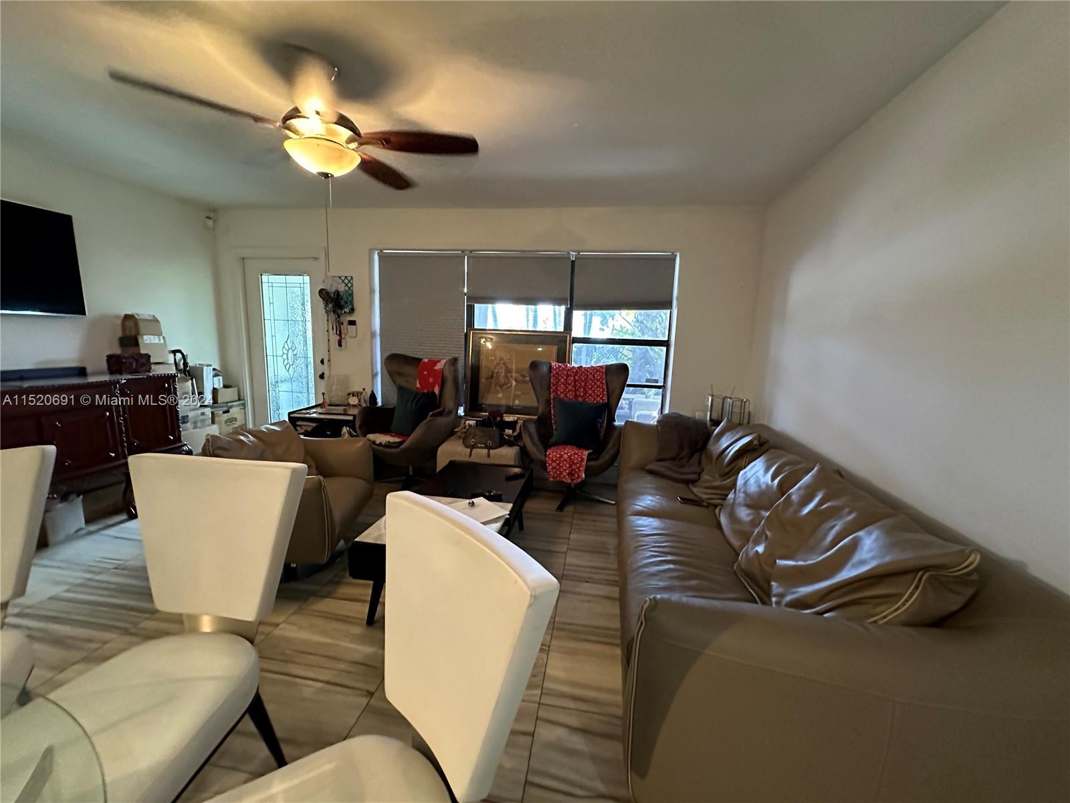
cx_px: 535
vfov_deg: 85.7
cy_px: 402
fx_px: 433
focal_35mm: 14
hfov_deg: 102.1
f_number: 2.2
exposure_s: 1/60
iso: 1250
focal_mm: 2.22
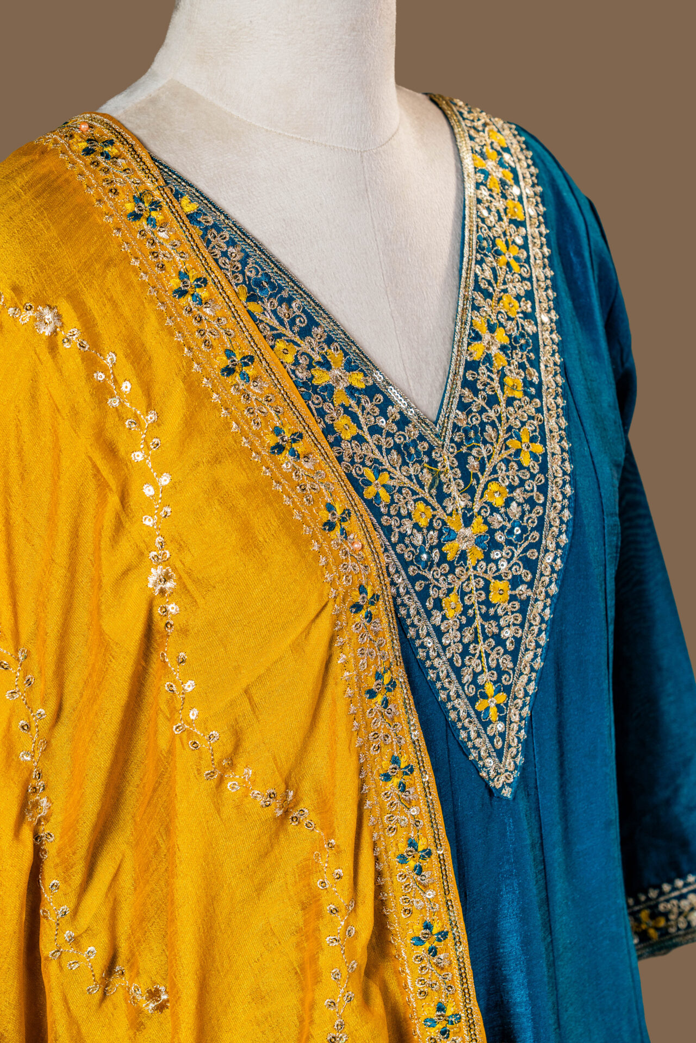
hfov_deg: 15.4
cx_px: 348
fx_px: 2581
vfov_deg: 22.9
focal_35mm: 89
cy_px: 522
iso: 100
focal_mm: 89
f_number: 8
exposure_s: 1/125
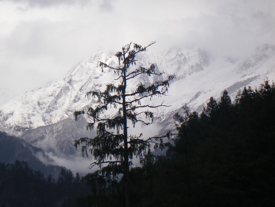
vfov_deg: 8.1
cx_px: 97
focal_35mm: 184
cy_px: 110
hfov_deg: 10.7
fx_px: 1462
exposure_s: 1/250
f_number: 5.5
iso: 64
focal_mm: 25
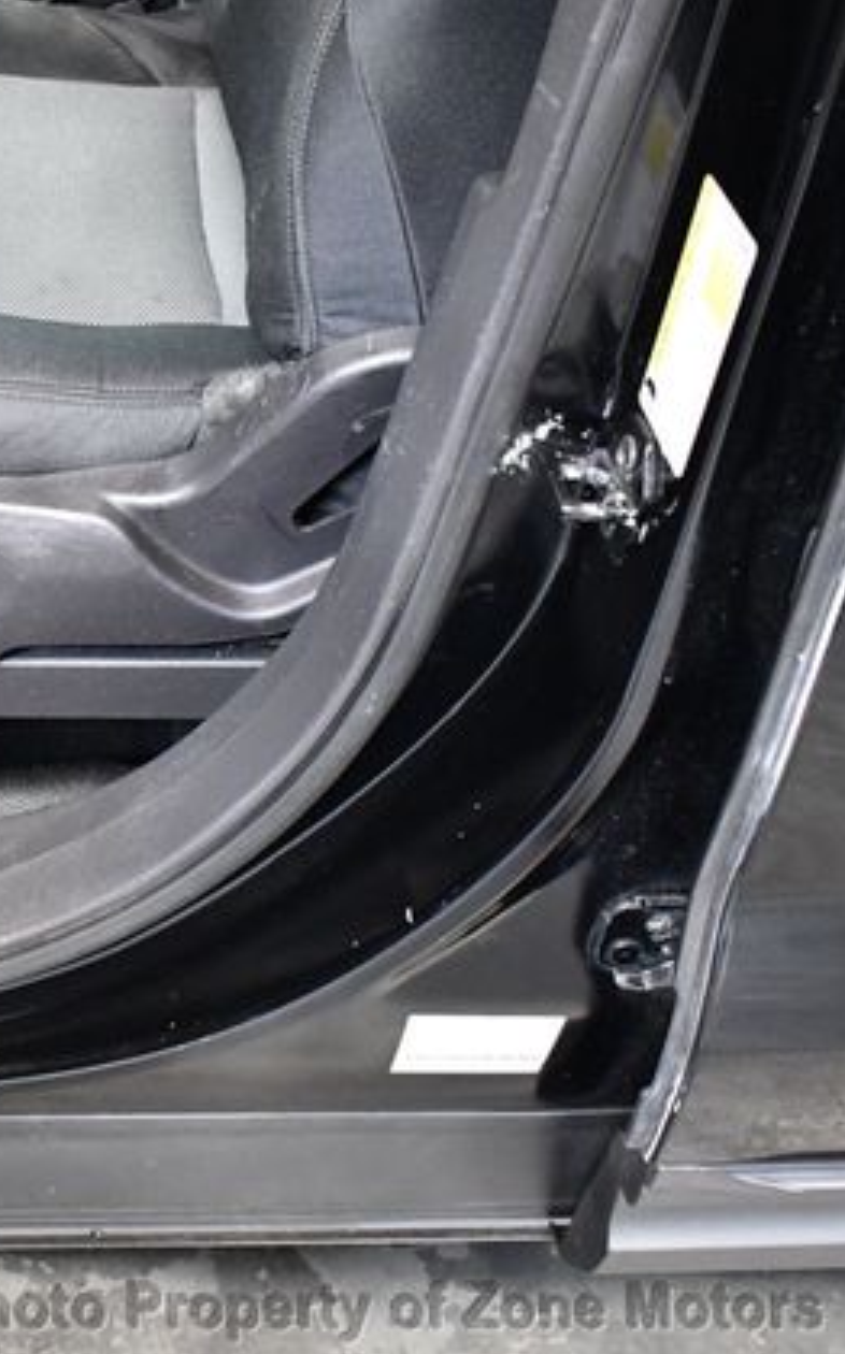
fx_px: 2066
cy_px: 680
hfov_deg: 21.8
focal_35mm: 56
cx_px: -100
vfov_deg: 36.3
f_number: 3.5
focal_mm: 18
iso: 3600
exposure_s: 1/60
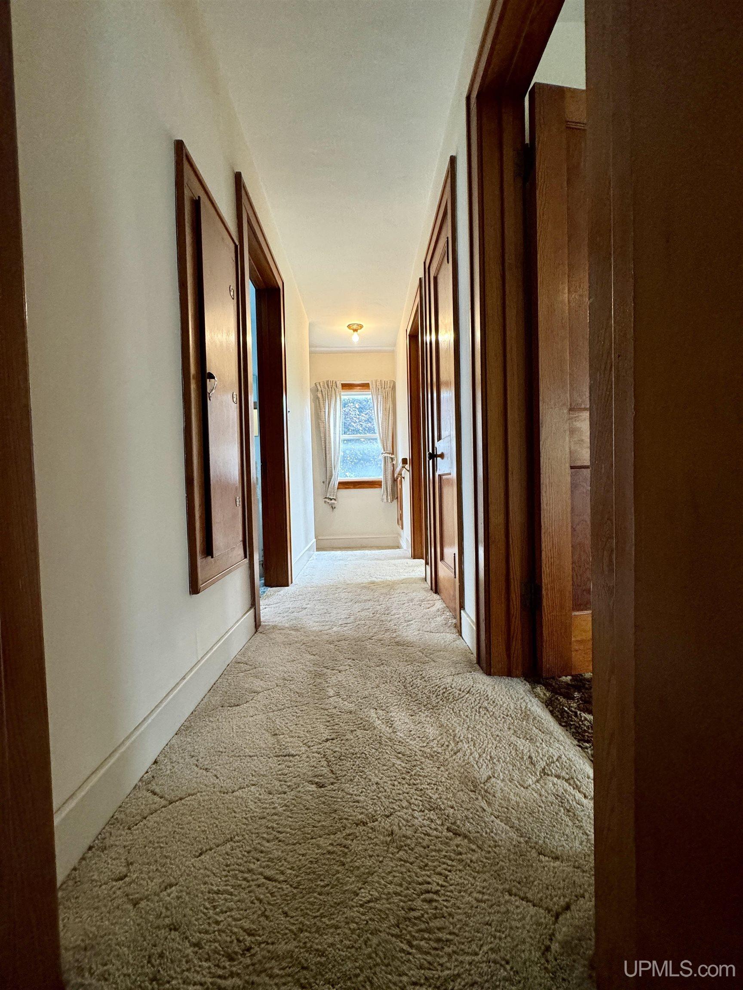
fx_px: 401
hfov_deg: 85.7
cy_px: 495
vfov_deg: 102.1
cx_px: 372
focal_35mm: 14
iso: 250
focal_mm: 2.22
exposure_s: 1/120
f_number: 2.2
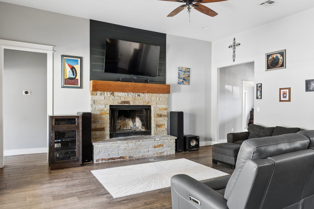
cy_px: 109
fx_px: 235
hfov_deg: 66.9
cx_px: 184
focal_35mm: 27
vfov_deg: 47.9
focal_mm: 16
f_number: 8
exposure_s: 1/2
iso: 200
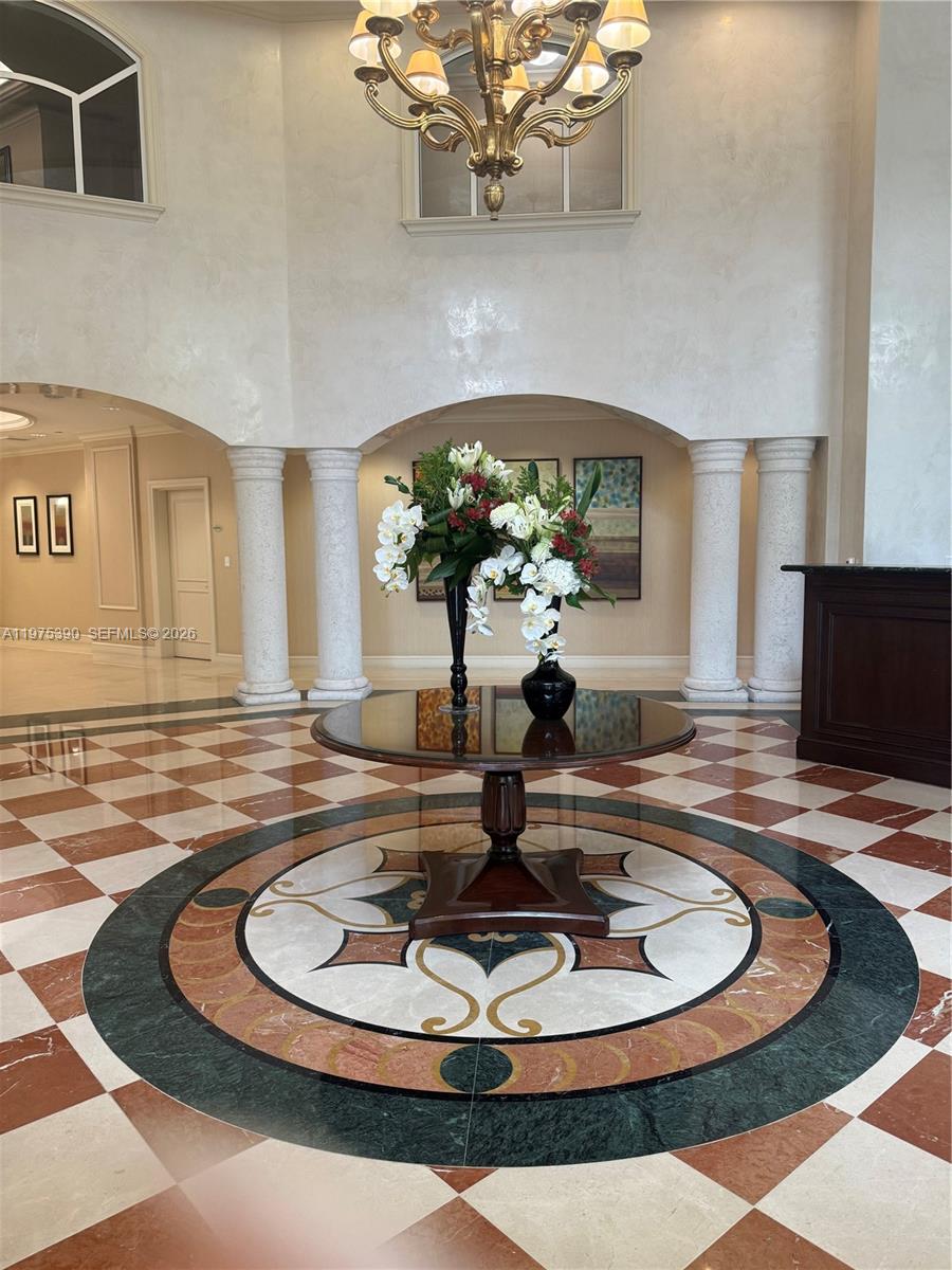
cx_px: 476
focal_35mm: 24
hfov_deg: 56.8
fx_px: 880
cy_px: 635
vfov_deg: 71.6
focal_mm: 6.76
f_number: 1.78
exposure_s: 1/120
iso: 200
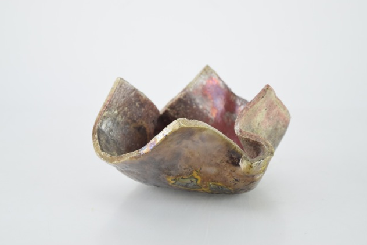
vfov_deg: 16.4
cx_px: 183
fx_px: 852
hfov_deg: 24.3
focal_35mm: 84
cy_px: 122
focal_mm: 55
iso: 800
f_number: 5.6
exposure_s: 1/125
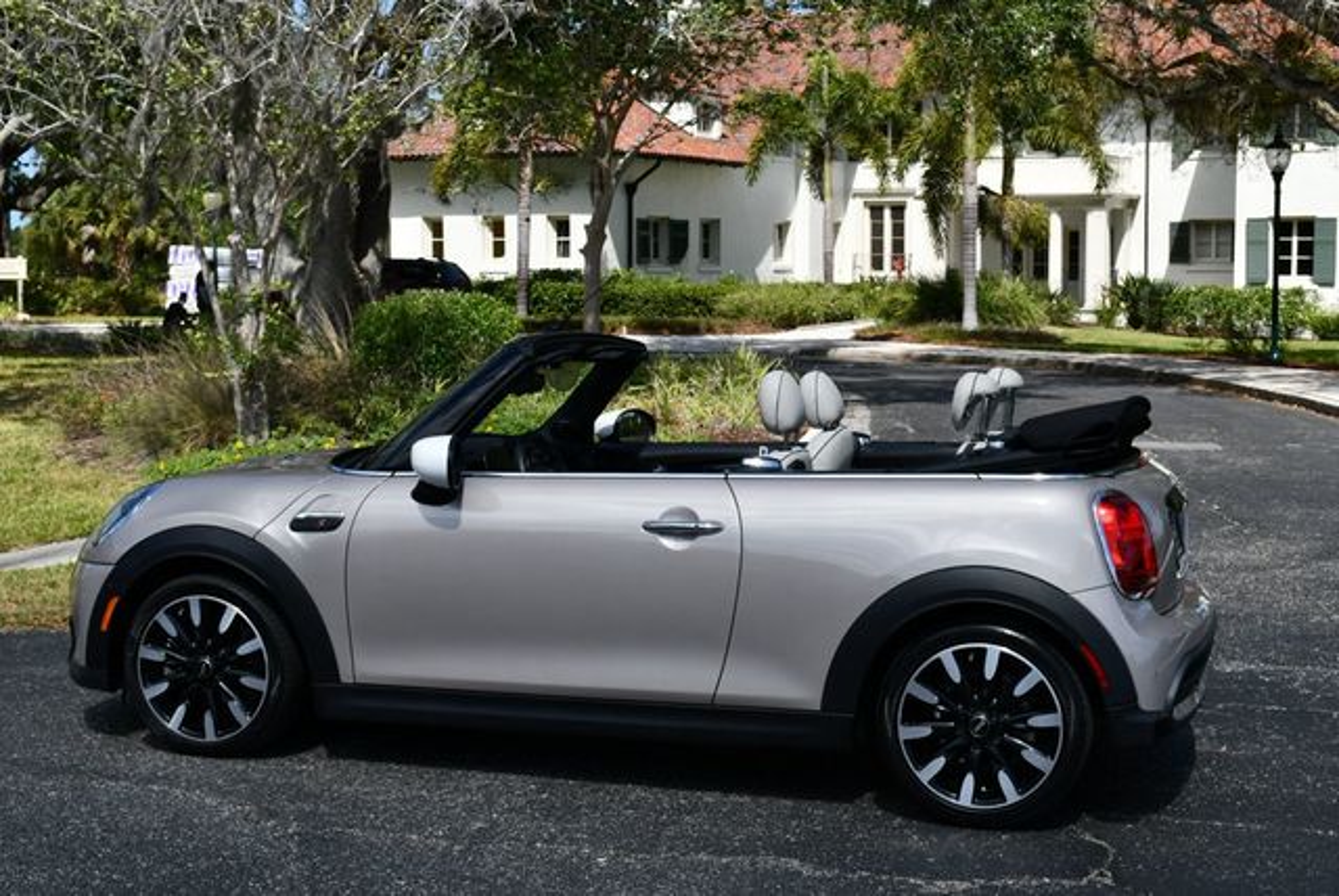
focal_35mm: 56
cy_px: 448
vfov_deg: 24.2
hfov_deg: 35.6
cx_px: 670
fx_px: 2085
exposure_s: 1/250
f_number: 8
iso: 100
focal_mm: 28
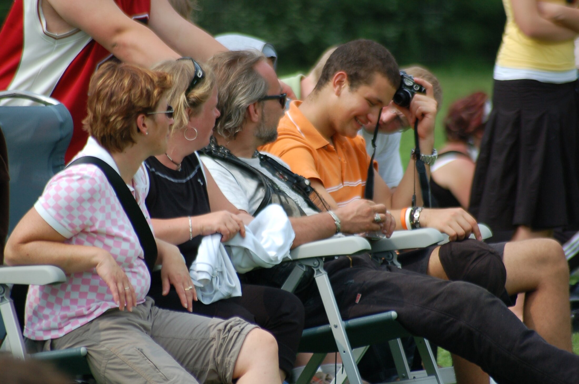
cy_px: 192
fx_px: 7224
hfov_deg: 4.6
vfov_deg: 3.0
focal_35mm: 450
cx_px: 290
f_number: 5.6
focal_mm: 300
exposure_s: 1/1000
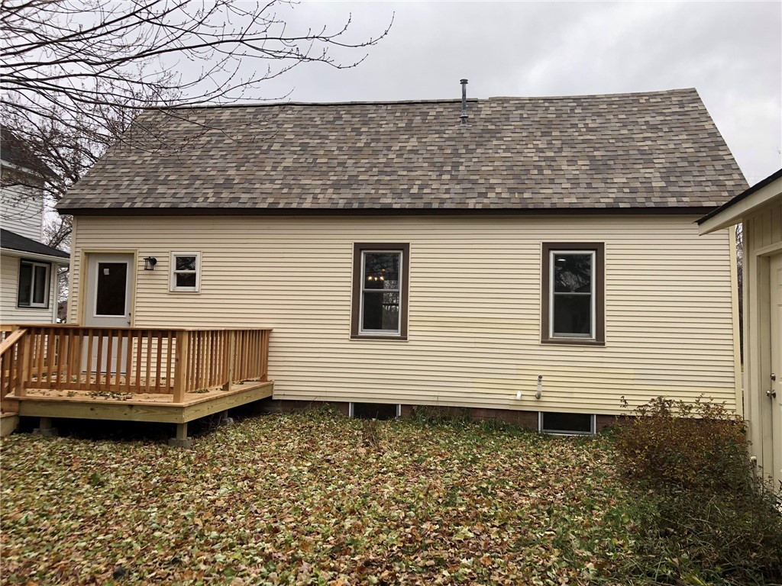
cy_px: 293
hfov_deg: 63.4
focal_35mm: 28
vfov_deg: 49.7
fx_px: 633
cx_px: 391
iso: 20
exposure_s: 1/281
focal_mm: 3.99
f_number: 1.8
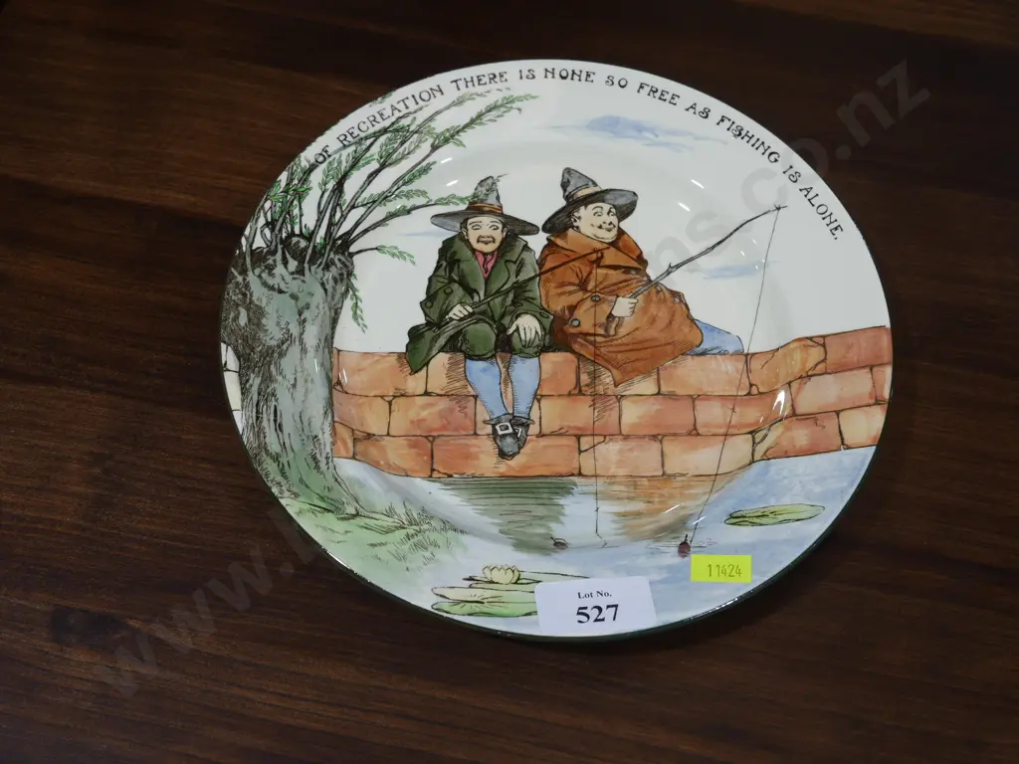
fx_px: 1413
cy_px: 382
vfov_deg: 30.3
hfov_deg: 39.7
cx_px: 510
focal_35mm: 48
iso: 250
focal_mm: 24
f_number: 5.3
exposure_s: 1/60
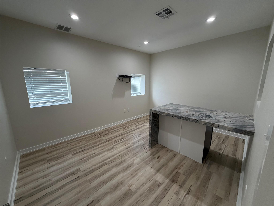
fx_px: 111
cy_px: 103
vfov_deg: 85.7
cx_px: 137
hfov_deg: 102.1
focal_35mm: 14
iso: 250
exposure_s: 1/120
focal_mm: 2.22
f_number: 2.2
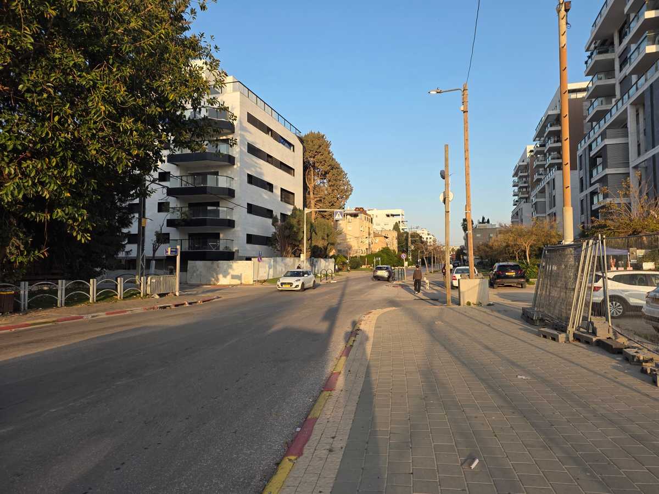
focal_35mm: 23
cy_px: 247
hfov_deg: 73.9
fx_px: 438
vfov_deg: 58.9
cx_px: 330
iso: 80
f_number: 1.7
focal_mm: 6.25
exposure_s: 1/1704
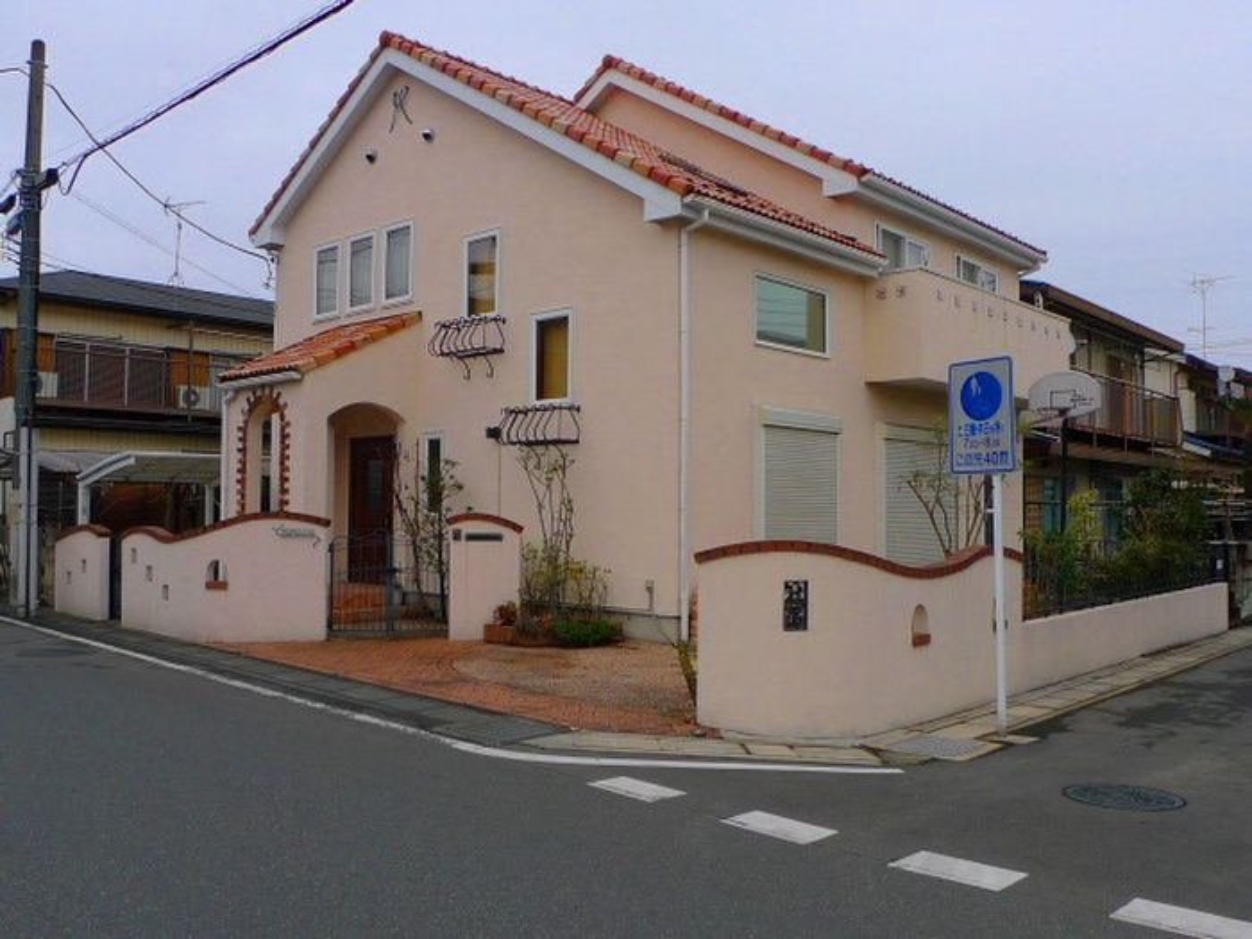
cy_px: 470
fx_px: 1374
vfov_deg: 37.7
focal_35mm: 38
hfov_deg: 49.0
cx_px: 626
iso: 80
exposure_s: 1/400
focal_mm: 5.1
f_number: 3.2
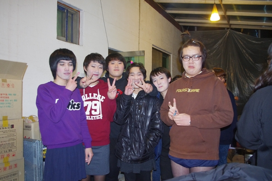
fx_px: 234
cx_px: 136
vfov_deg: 42.3
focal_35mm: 31
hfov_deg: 60.3
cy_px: 90
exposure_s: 1/20
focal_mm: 21.25
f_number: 4
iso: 1600
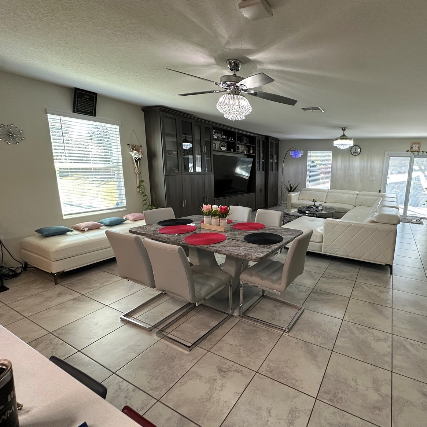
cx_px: 286
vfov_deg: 84.0
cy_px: 213
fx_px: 237
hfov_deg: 81.1
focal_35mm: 17
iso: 250
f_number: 2.2
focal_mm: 2.22
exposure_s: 1/120
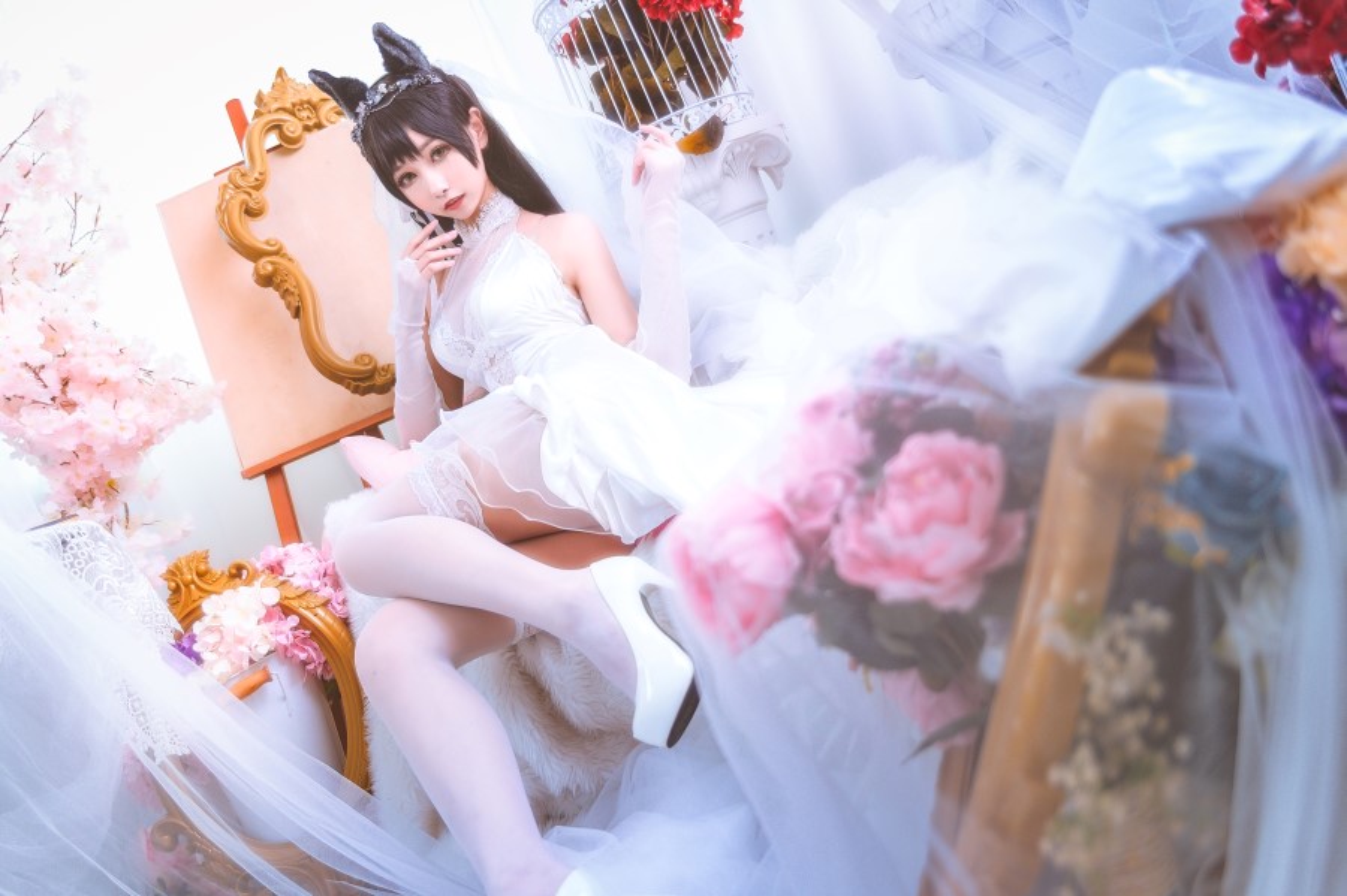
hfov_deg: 58.7
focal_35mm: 32
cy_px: 448
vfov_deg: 41.1
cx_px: 674
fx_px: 1197
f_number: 2.8
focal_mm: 32
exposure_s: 1/125
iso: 400
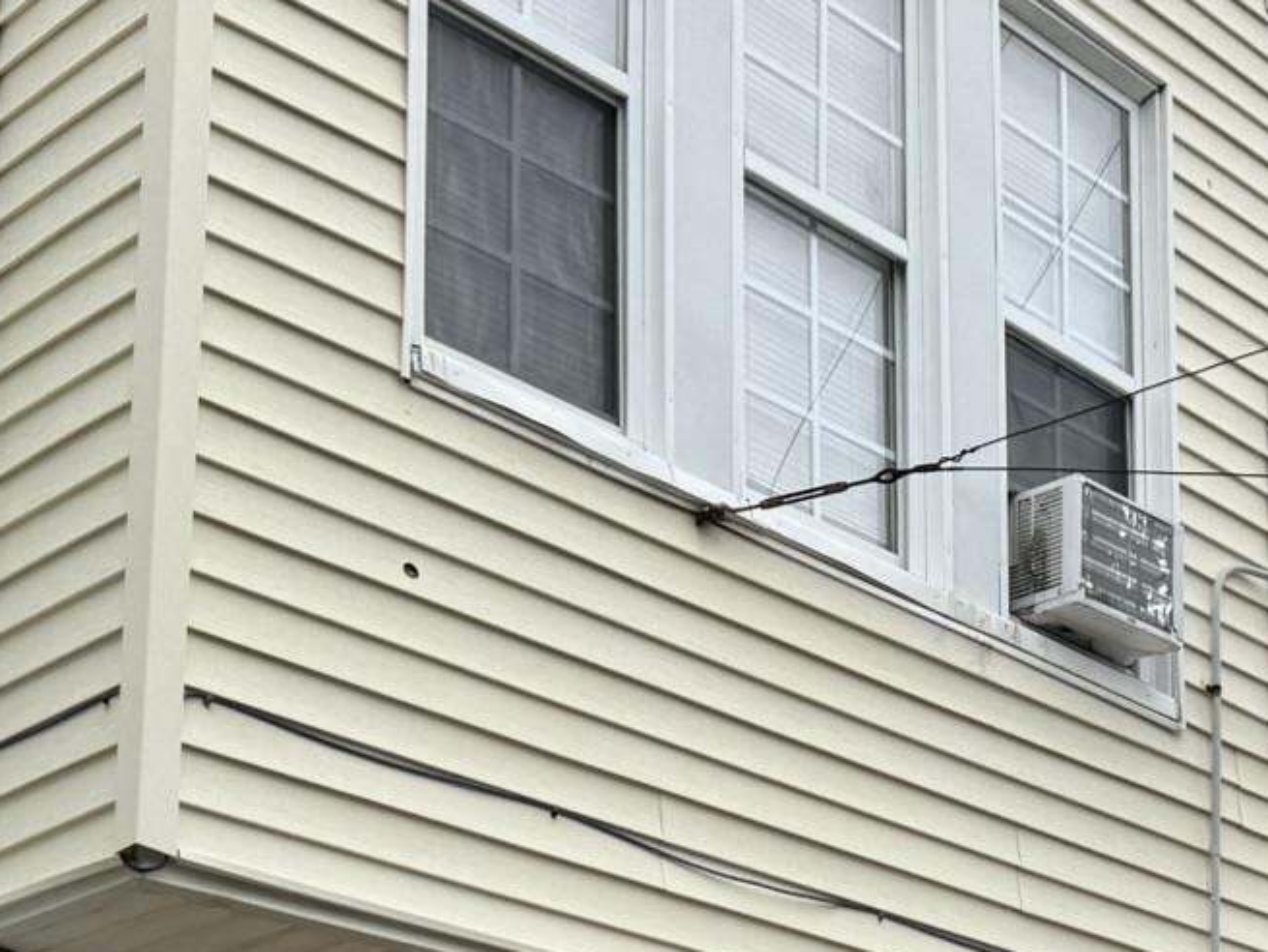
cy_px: 1316
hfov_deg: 25.7
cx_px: 954
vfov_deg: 18.0
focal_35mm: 75
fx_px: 2749
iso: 80
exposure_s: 1/2415
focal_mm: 6.76
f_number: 1.78
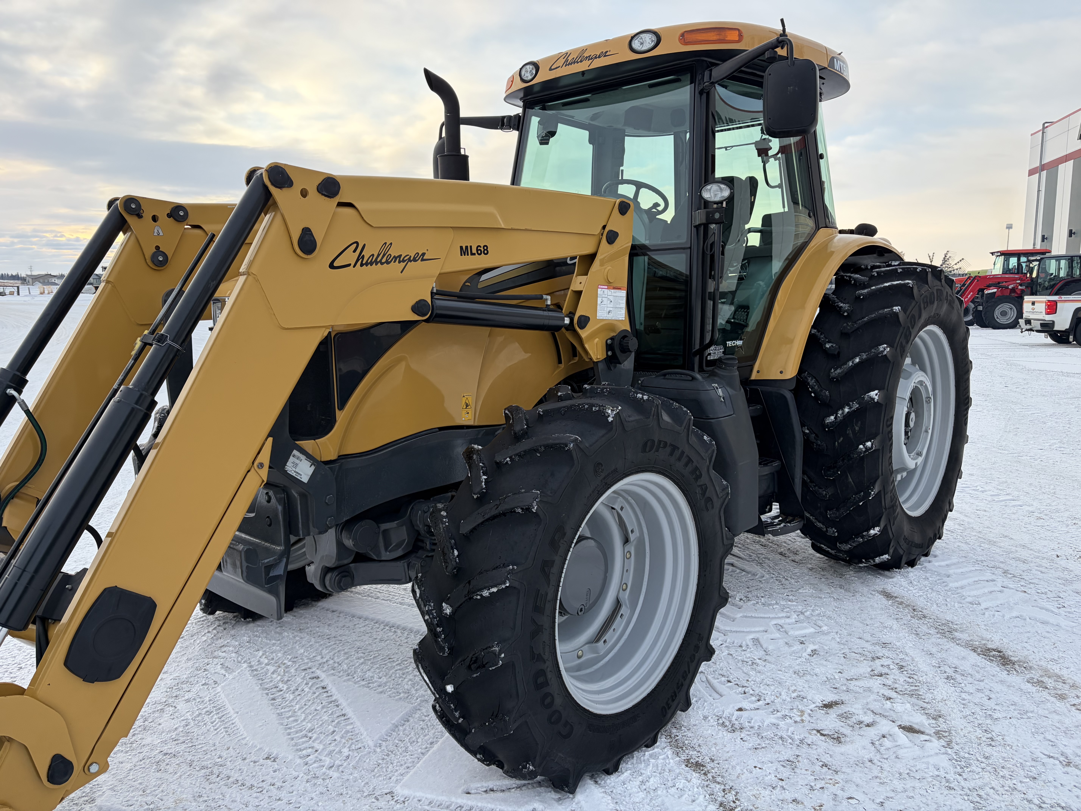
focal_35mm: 26
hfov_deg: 67.3
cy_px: 406
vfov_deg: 53.1
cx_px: 540
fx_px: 812
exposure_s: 1/539
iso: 64
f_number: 1.6
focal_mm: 5.96
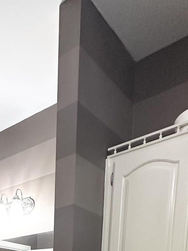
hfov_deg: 30.4
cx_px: -3
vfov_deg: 30.6
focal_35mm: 44
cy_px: 347
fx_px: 319
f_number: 2.2
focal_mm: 2.22
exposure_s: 1/60
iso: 200
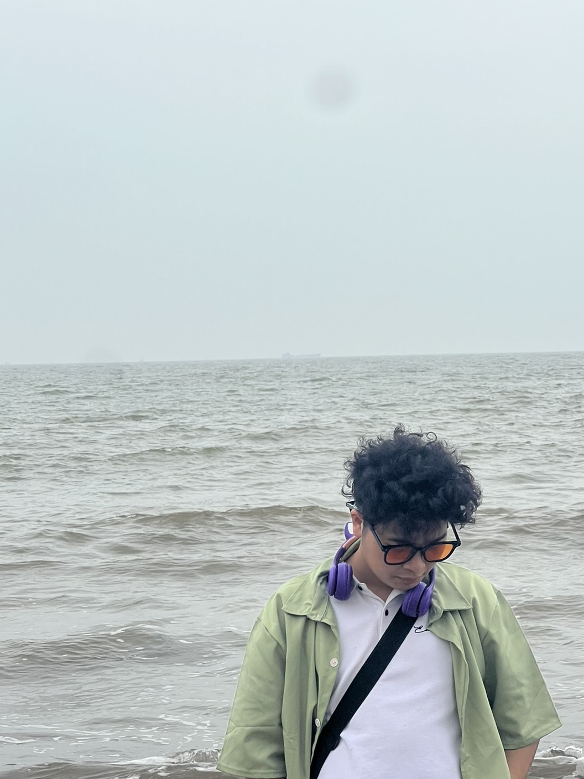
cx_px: 404
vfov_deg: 17.5
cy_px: 512
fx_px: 2519
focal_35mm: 112
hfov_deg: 13.2
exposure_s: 1/275
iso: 32
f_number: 2.8
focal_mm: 9
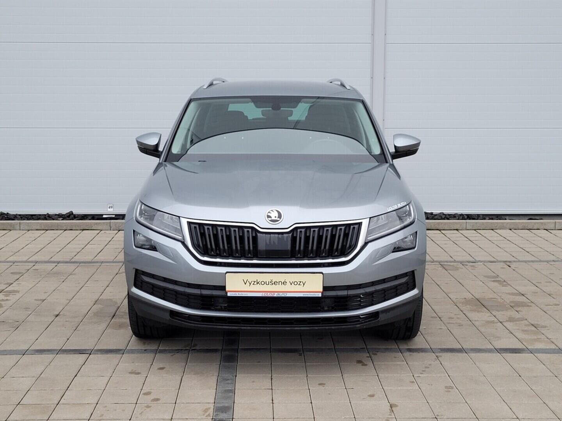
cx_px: 281
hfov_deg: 67.3
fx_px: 422
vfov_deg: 53.1
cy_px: 210
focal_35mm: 26
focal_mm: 5.4
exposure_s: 1/100
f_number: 1.8
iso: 160
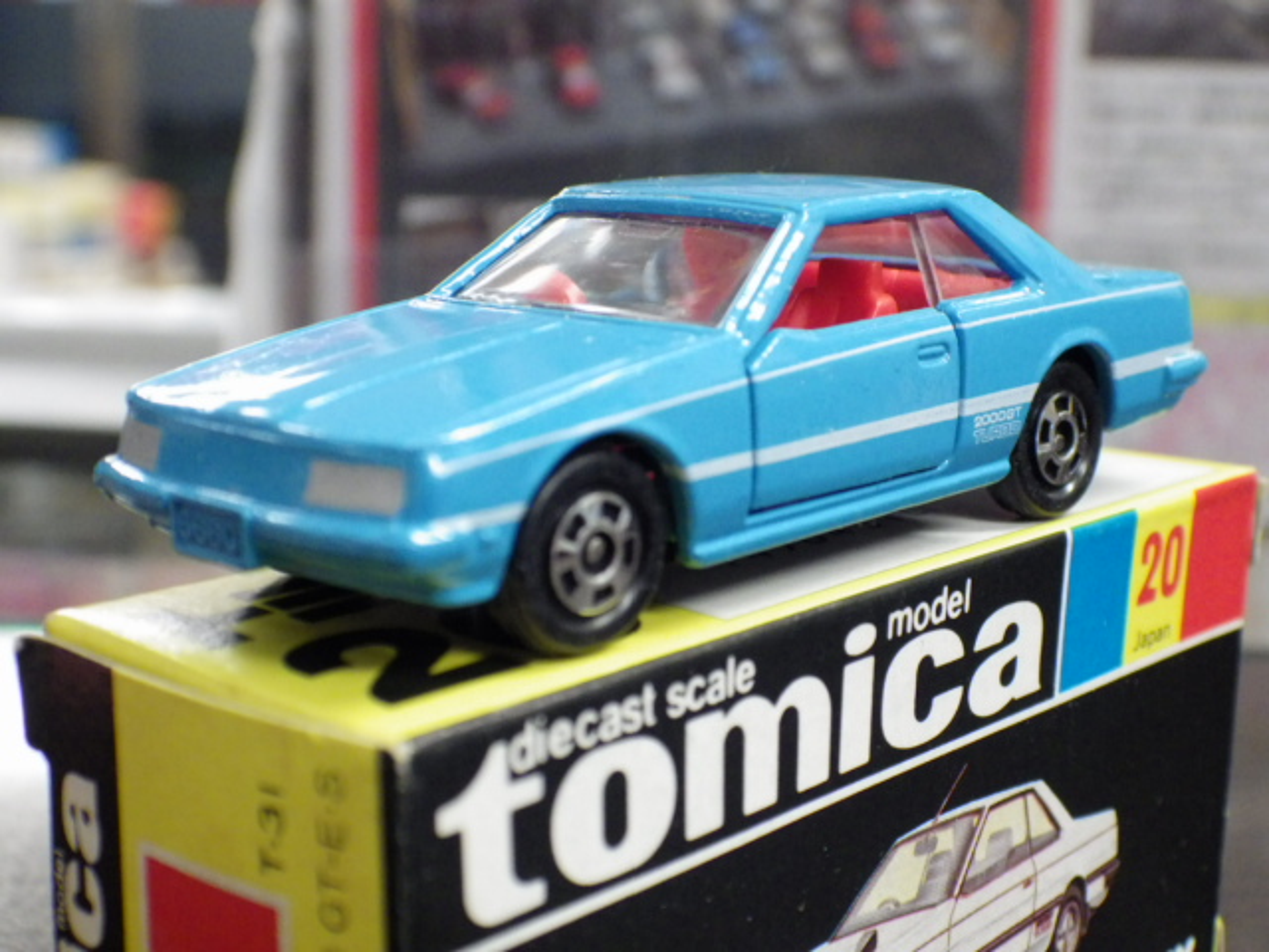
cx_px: 634
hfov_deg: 32.7
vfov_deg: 24.8
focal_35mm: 59
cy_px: 476
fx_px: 2163
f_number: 4
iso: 800
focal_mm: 10.7
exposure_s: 1/30
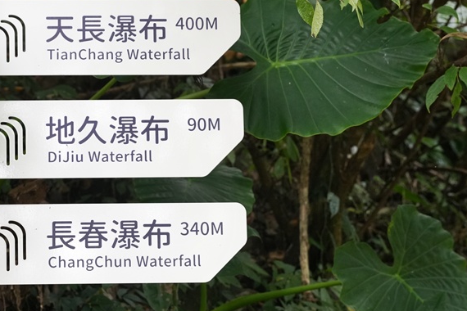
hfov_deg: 20.6
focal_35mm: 98
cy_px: 180
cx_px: 122
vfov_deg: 13.9
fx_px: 1275
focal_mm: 54.7
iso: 2500
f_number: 5.6
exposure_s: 1/250
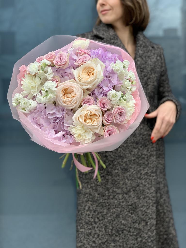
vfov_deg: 36.8
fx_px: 373
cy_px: 124
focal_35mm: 52
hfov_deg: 28.0
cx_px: 93
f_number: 2.4
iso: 80
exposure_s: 1/122
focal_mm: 6
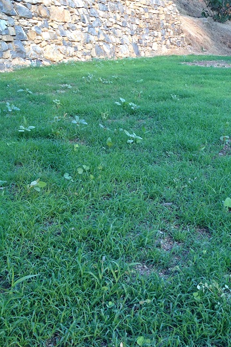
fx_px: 500
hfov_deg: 24.8
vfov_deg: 38.2
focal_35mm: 52
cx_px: 228
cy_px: 168
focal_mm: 4.12
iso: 80
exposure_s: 1/120
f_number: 2.4
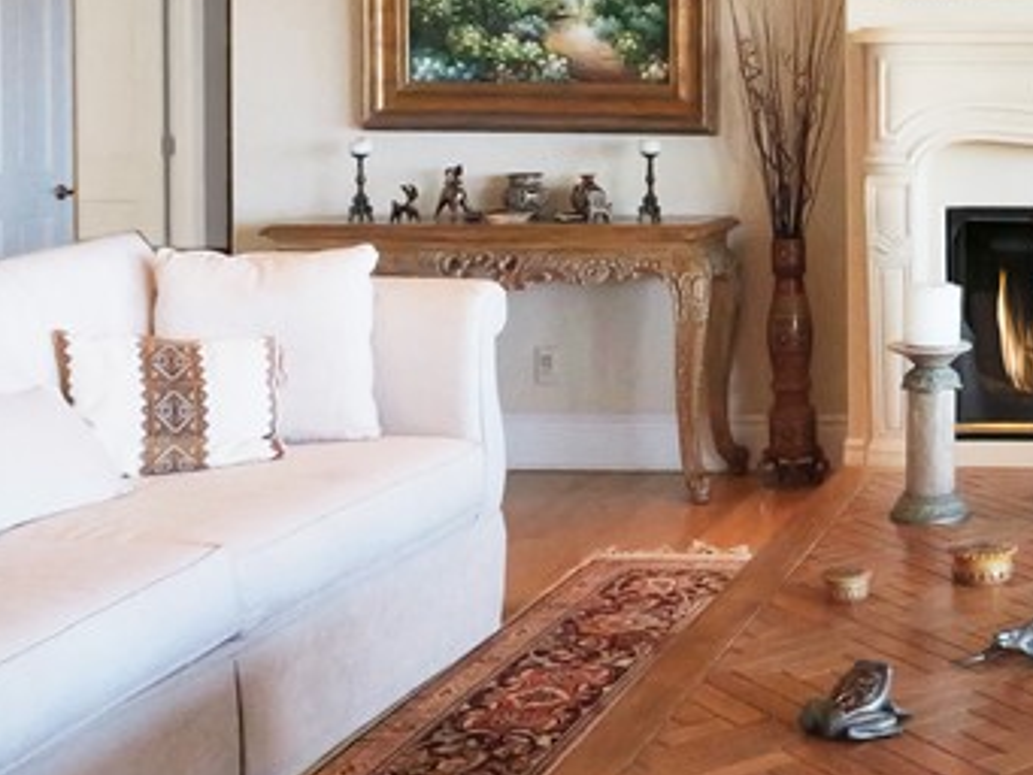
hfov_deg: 33.0
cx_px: 998
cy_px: 77
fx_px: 1612
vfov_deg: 26.2
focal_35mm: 54
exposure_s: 1/160
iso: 2500
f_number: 9
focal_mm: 9
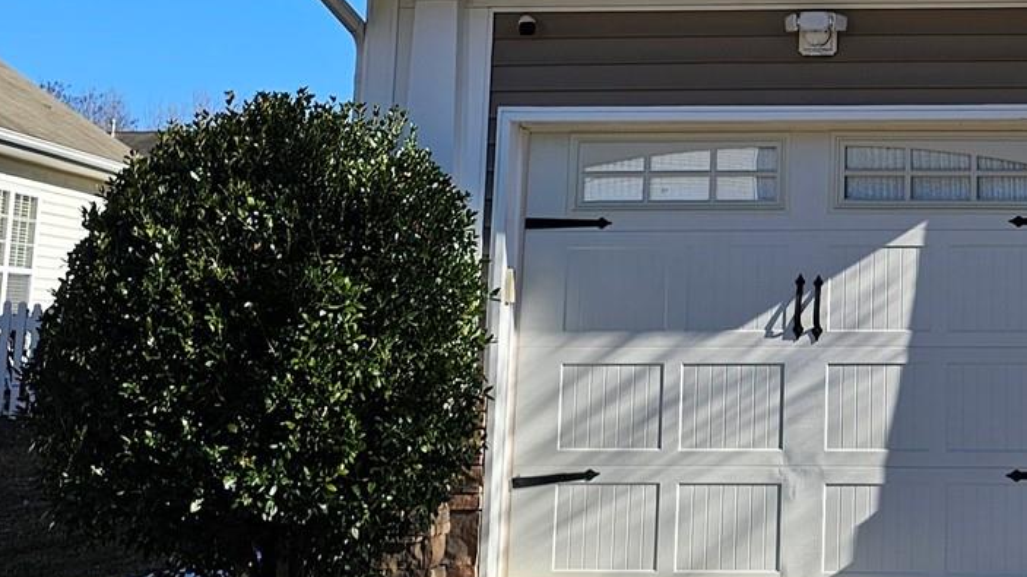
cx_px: 999
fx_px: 1987
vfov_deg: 16.3
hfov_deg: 27.5
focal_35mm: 73
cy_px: 32
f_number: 1.7
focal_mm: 6.3
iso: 10
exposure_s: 1/754
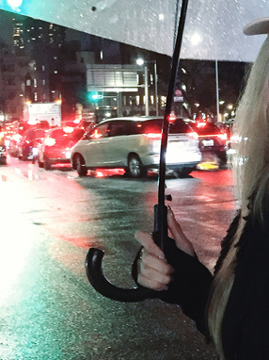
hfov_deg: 17.1
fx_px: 851
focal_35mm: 82
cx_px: 333
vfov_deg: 23.8
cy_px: 139
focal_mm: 4.15
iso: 250
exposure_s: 1/15
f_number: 2.2
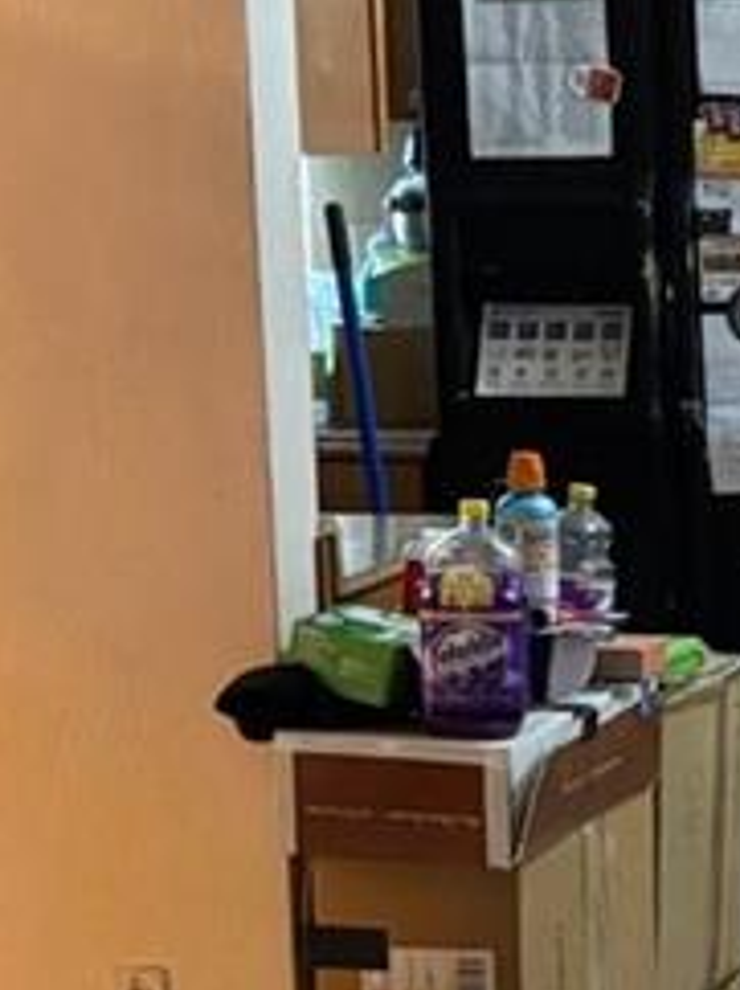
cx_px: 1627
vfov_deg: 15.2
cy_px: 708
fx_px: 3683
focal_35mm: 129
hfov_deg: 10.3
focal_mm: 5.96
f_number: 1.6
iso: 500
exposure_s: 1/60
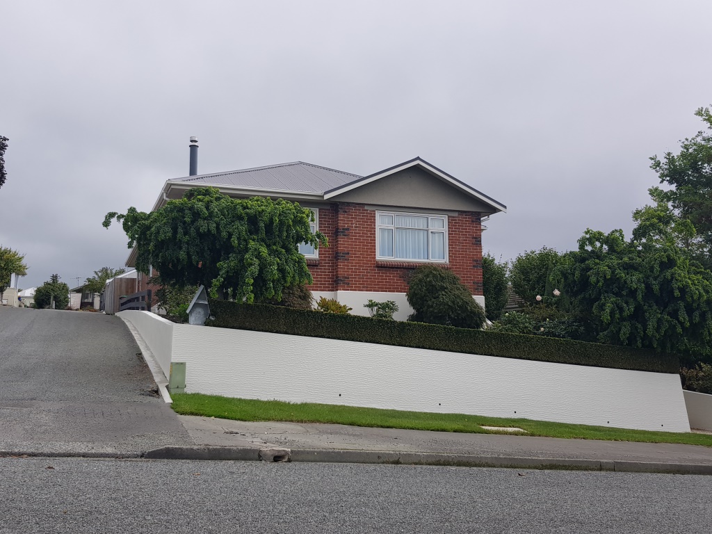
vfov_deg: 53.1
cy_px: 267
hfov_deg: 67.3
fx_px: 535
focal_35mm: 26
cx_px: 356
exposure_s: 1/2048
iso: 40
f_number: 1.7
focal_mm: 4.2
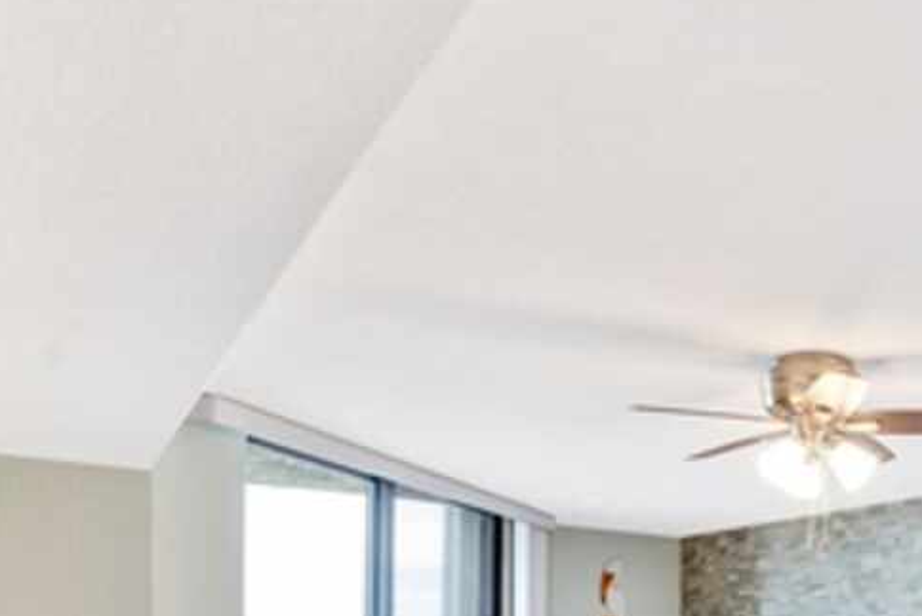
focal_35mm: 37
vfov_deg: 31.8
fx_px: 948
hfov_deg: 46.3
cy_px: 681
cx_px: 846
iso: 100
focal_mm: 14
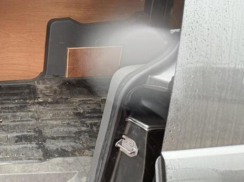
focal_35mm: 27
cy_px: 67
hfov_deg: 55.4
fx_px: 190
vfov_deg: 50.7
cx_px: 18
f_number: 2.2
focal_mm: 2.22
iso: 500
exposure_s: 1/60
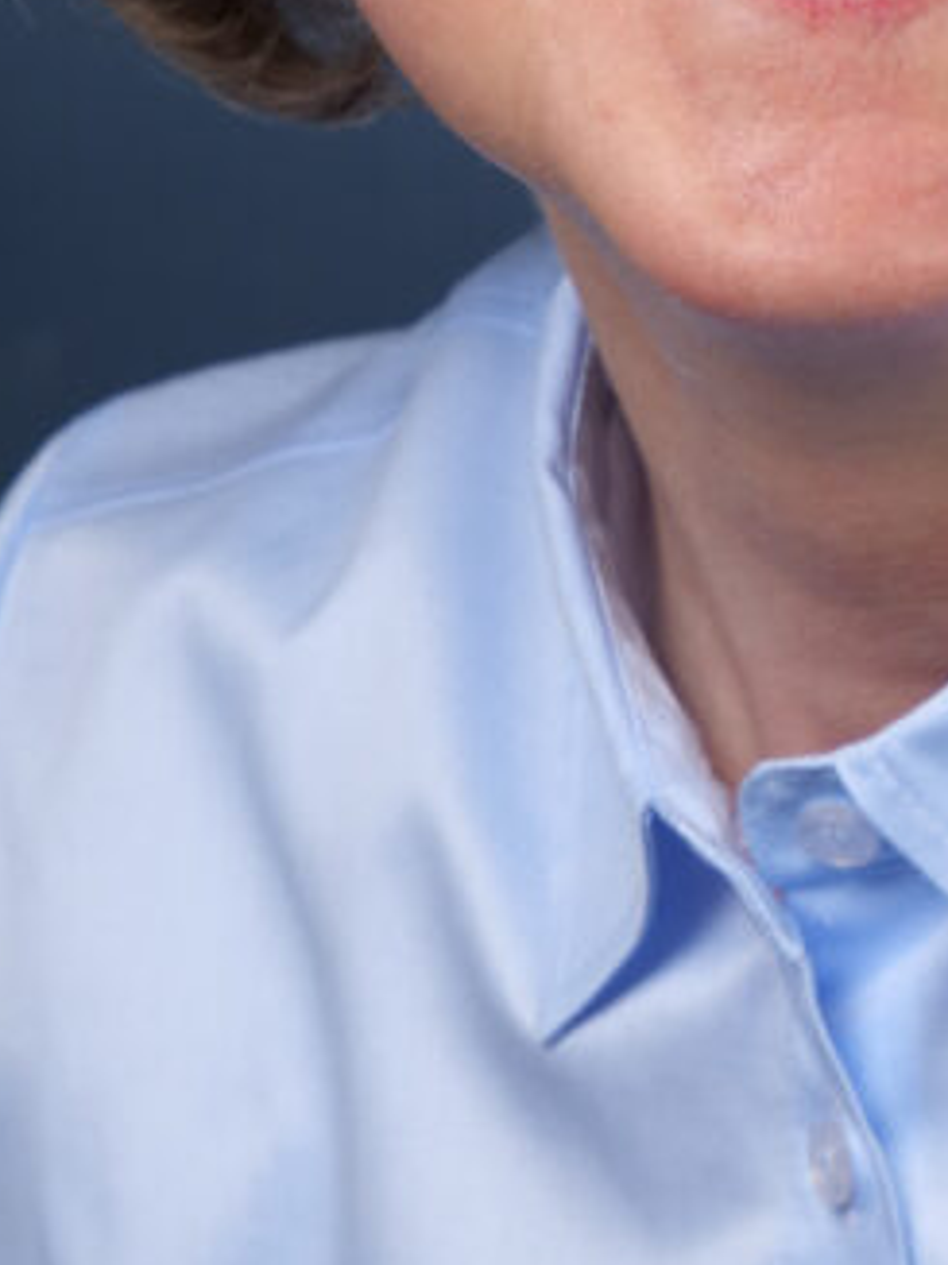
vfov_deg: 5.3
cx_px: 898
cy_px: 8
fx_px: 13739
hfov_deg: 3.9
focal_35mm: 376
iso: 200
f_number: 5.6
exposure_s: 1/125
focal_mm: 60
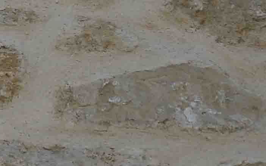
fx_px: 5438
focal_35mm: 750
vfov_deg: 1.7
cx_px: -473
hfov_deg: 2.8
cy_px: -418
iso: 200
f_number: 5.6
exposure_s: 1/500
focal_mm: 70
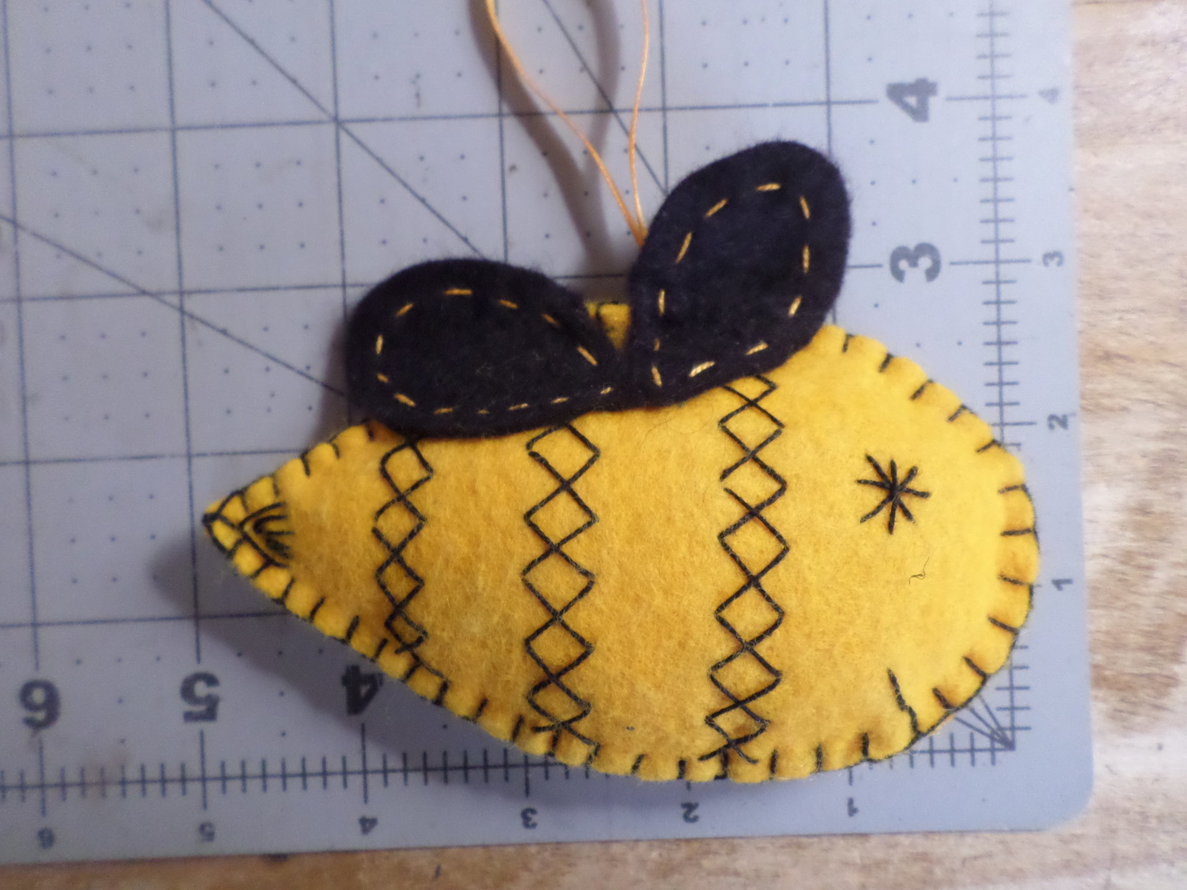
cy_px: 445
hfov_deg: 69.4
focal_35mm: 25
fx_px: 857
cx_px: 594
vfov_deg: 54.9
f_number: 2.5
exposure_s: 1/30
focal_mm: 4.5
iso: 320
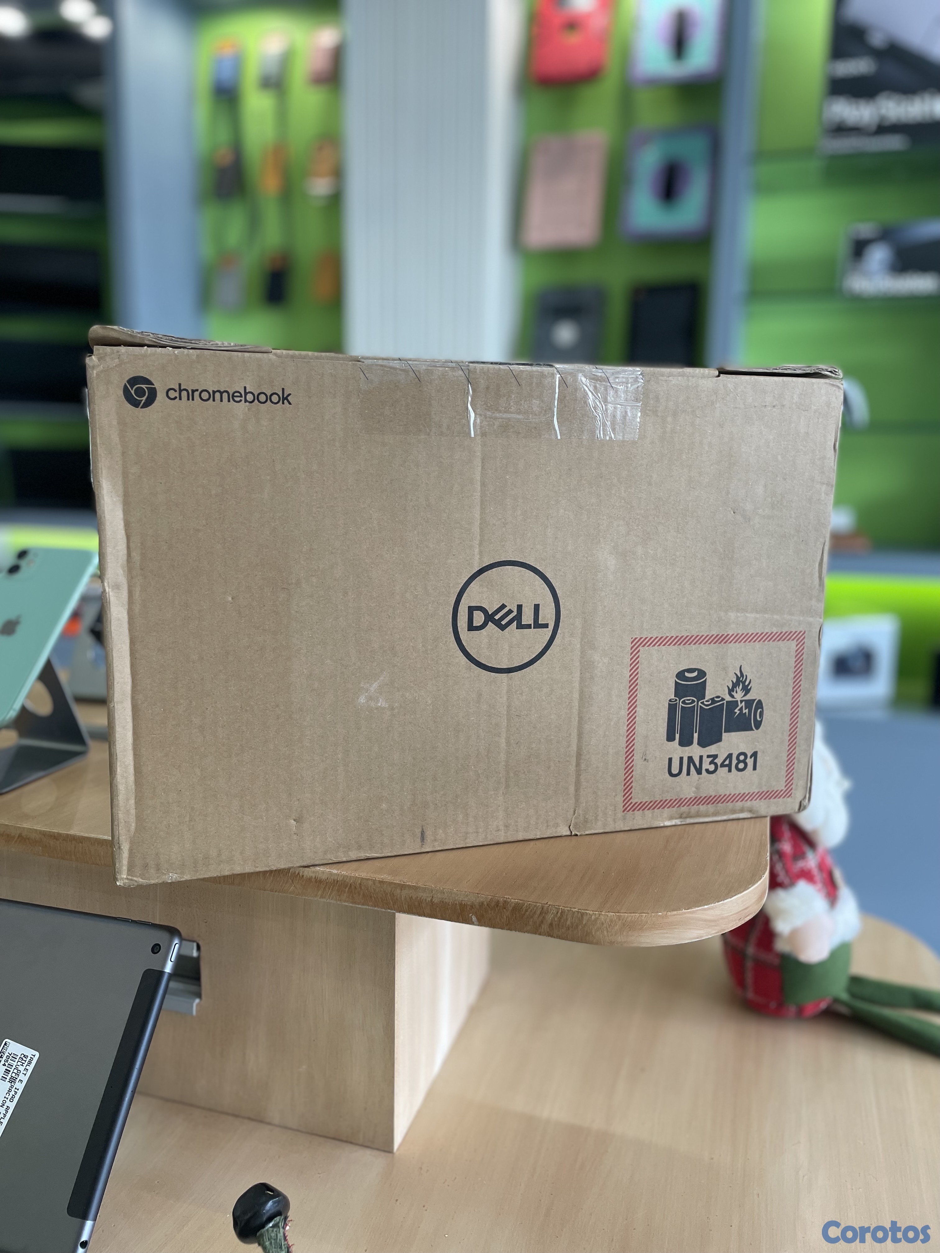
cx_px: 470
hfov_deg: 53.1
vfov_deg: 67.3
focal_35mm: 26
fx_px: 941
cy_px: 626
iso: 80
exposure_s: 1/120
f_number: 1.6
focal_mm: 4.2
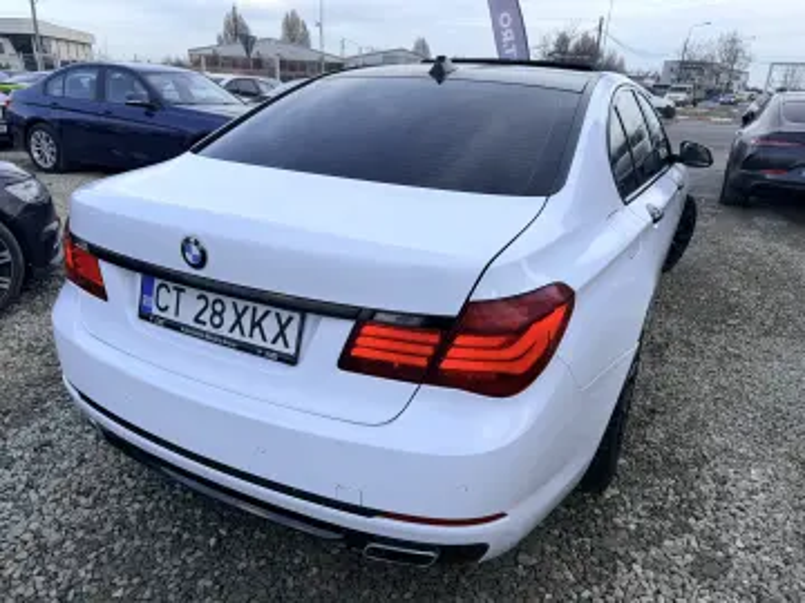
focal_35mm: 24
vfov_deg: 56.8
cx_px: 402
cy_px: 302
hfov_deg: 71.6
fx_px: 558
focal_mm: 6.76
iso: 80
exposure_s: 1/1812
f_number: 1.78
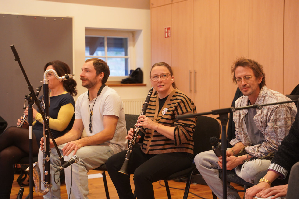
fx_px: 523
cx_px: 150
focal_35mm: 63
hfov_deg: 31.9
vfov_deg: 21.6
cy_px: 100
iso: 3200
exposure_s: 1/160
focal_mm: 63
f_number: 4
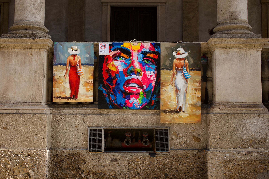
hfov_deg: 39.6
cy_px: 90
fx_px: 374
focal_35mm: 50
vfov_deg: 27.0
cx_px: 134
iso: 125
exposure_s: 1/125
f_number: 5.6
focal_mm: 50
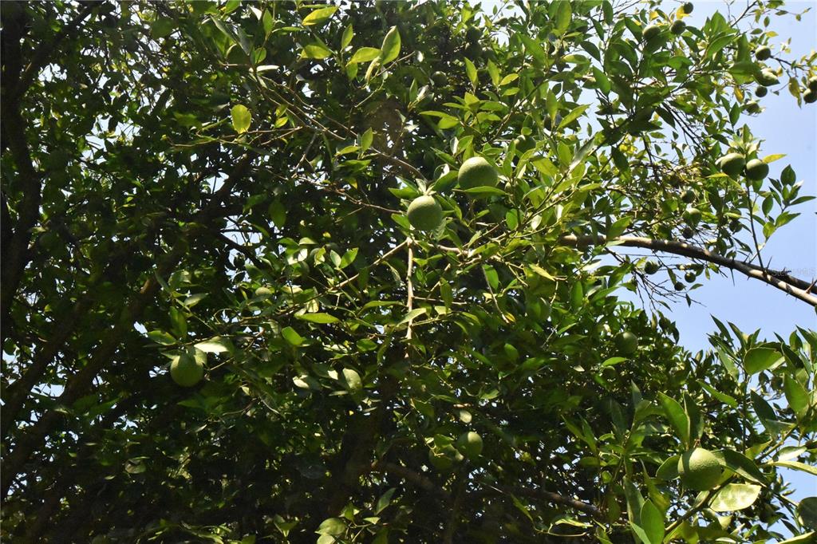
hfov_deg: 53.1
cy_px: 272
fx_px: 817
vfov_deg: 36.8
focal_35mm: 36
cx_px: 408
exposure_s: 1/800
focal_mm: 24
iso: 10000
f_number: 14
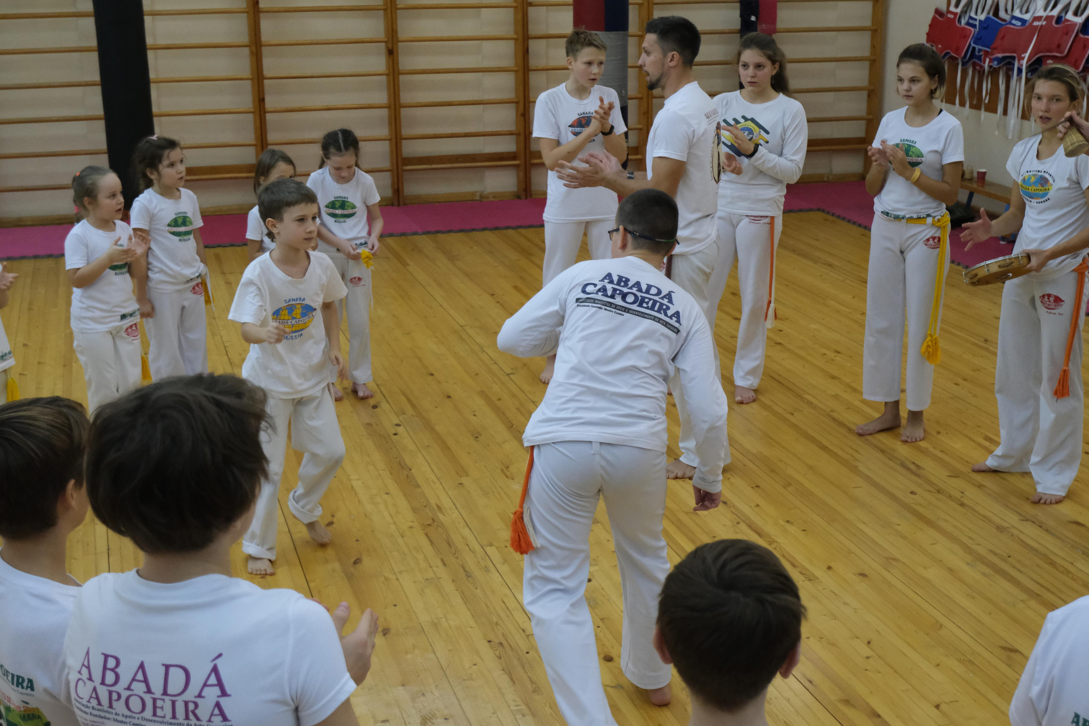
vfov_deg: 27.0
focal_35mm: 50
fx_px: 1512
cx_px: 544
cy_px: 363
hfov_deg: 39.6
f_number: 4.9
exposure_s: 1/320
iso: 4000
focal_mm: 33.3
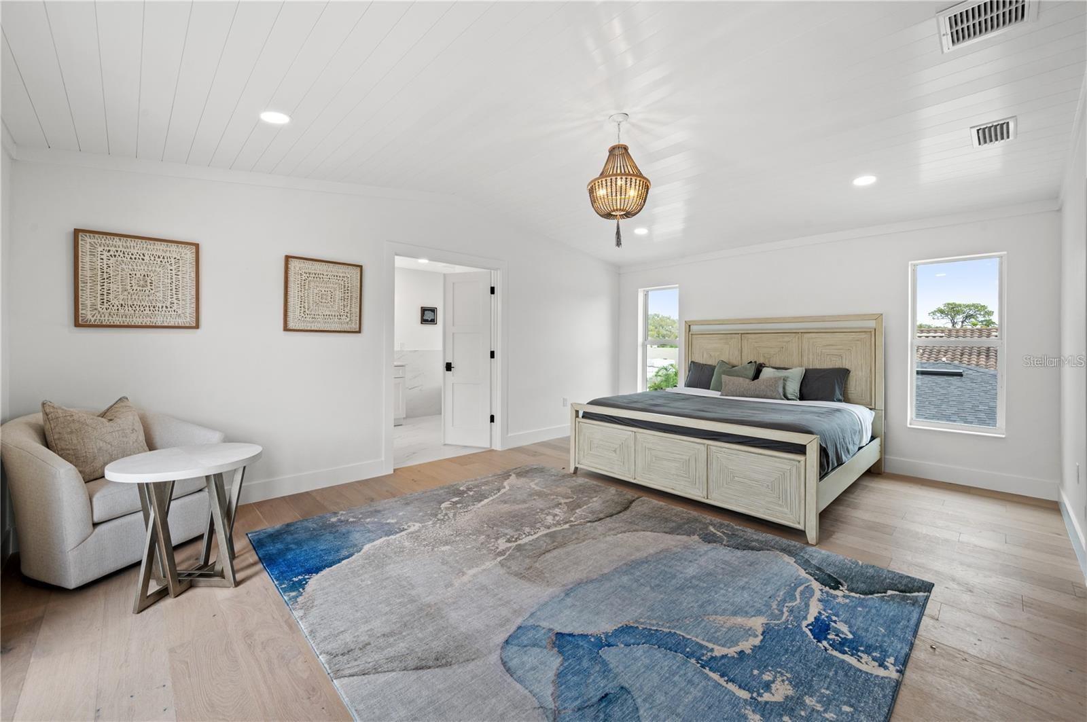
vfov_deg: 81.1
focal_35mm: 14
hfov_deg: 104.3
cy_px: 361
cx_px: 544
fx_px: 422
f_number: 10
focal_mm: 14
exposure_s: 1/25
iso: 800
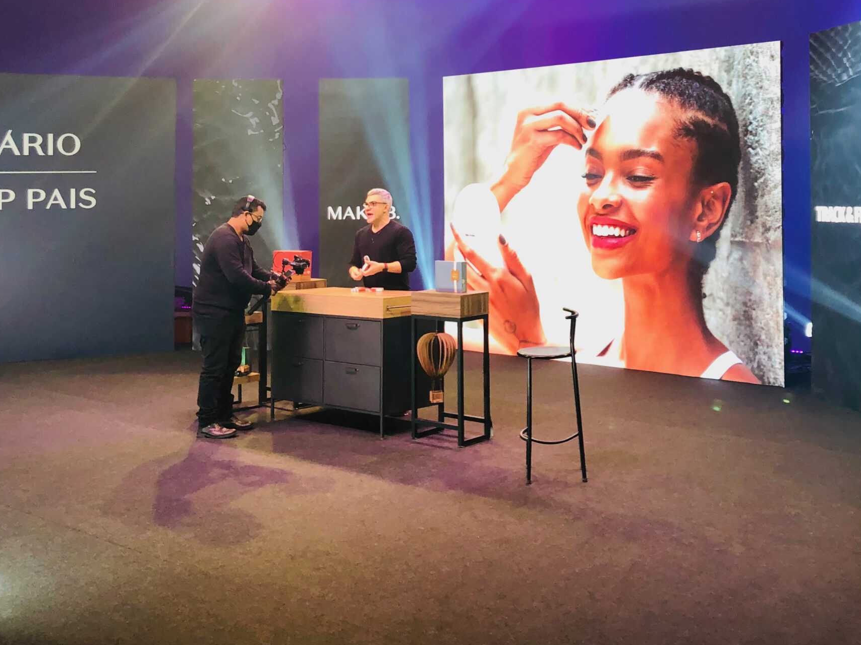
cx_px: 528
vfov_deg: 33.7
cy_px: 172
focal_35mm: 42
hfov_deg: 44.5
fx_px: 1045
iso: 125
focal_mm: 3.99
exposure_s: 1/60
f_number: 1.8
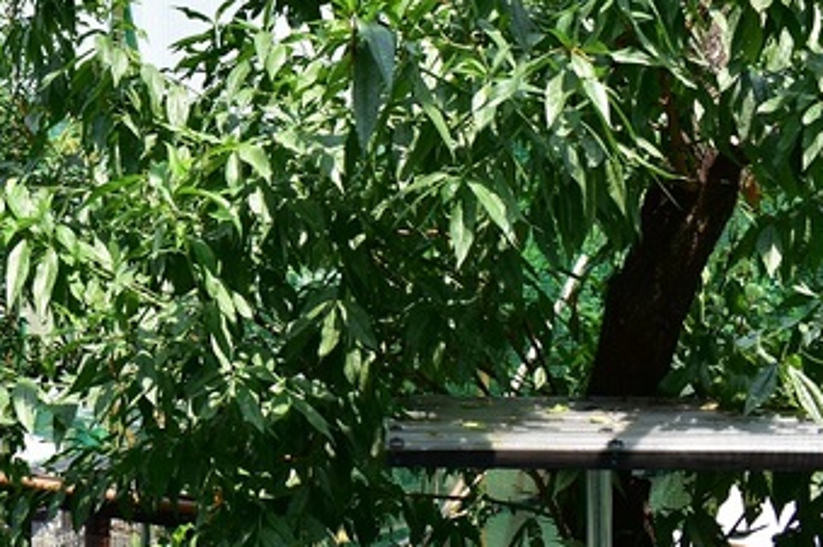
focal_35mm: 65
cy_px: 191
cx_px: -2
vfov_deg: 20.8
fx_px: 1485
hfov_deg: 29.0
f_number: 6.3
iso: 125
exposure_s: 1/200
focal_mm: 20
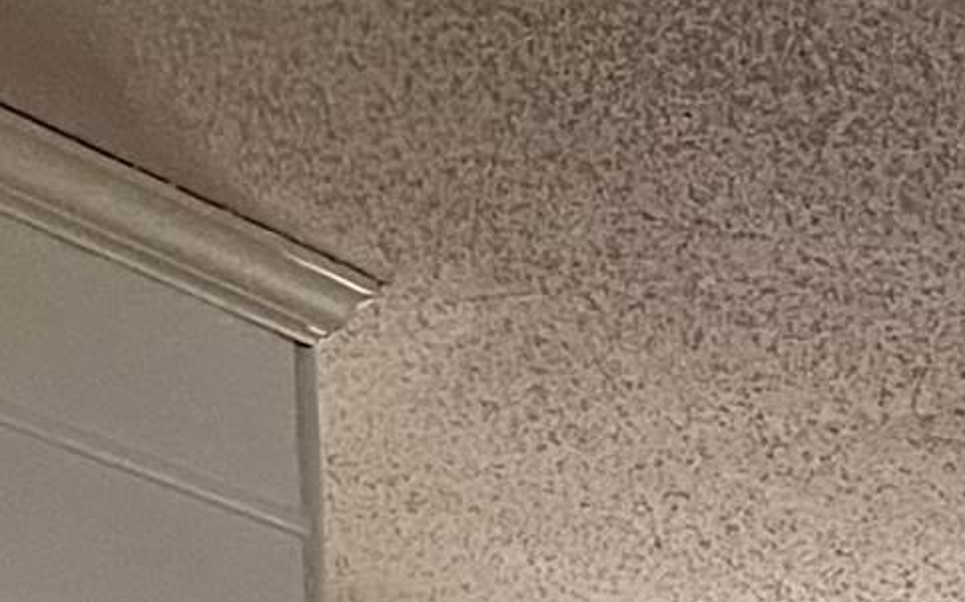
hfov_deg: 10.3
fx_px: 4600
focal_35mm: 175
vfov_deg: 6.5
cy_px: 2097
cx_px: 2345
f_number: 1.5
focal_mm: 5.7
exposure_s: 1/60
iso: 500
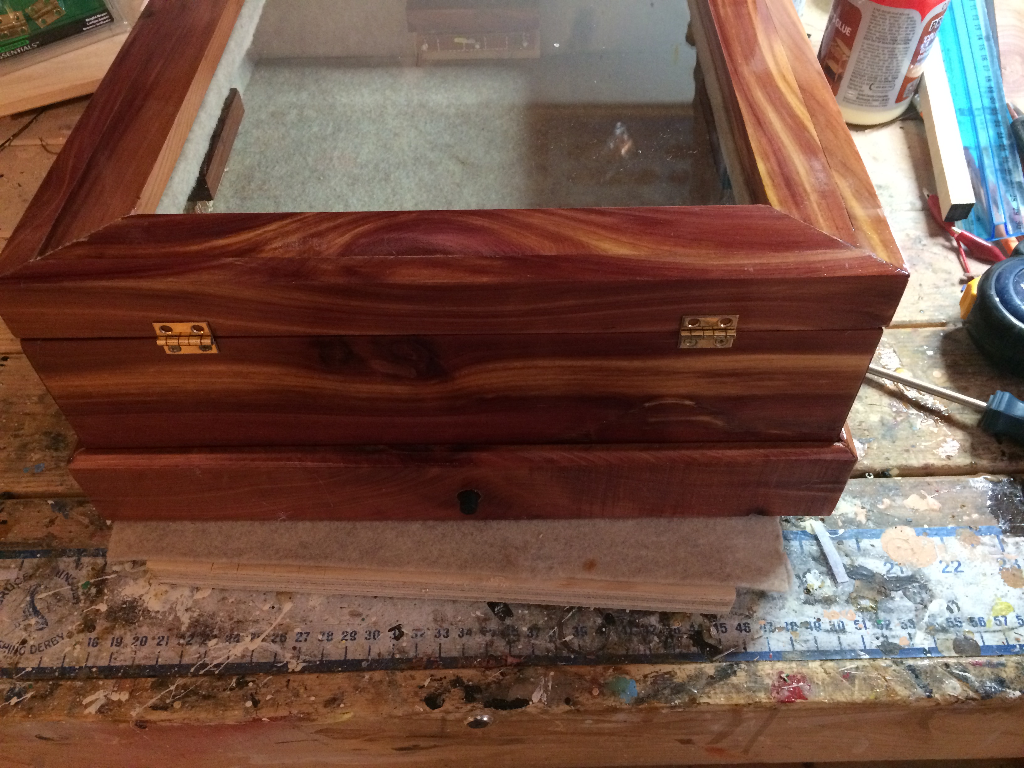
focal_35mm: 29
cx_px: 512
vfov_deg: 48.2
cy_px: 384
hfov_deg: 61.7
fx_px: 858
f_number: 2.2
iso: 250
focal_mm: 4.15
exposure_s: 1/30
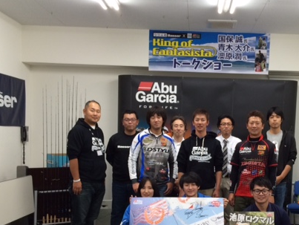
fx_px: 398
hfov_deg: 40.8
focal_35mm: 46
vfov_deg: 31.1
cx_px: 194
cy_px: 165
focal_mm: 4.15
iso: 50
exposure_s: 1/30
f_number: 2.2
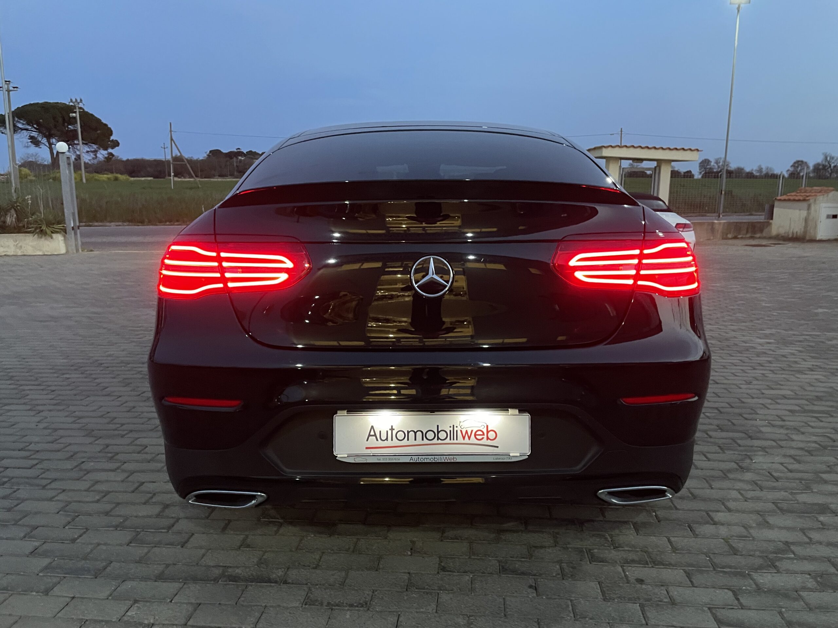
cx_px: 419
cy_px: 314
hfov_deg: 67.3
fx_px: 629
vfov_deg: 53.1
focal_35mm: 26
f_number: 1.6
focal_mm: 4.2
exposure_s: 1/29
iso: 800
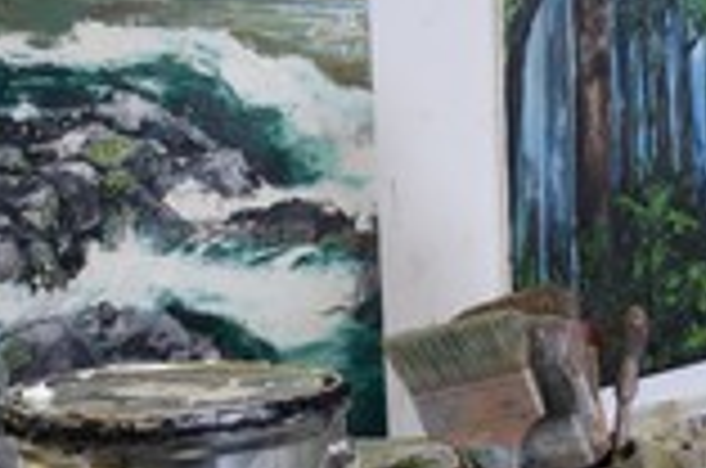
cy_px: 261
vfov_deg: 22.9
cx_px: 890
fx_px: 1155
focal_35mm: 59
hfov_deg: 28.6
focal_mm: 22
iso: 200
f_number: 8
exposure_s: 1/30
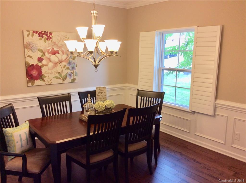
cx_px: 123
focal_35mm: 32
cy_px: 92
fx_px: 227
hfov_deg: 56.9
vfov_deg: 44.0
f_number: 2.4
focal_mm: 3.3
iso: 32
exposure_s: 1/30
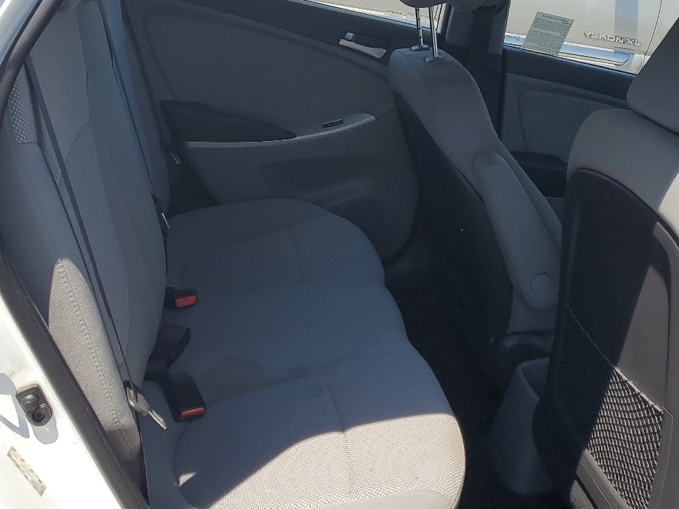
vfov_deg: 31.9
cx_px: 340
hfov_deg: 42.1
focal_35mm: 45
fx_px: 883
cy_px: 165
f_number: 1.5
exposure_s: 1/2500
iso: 50
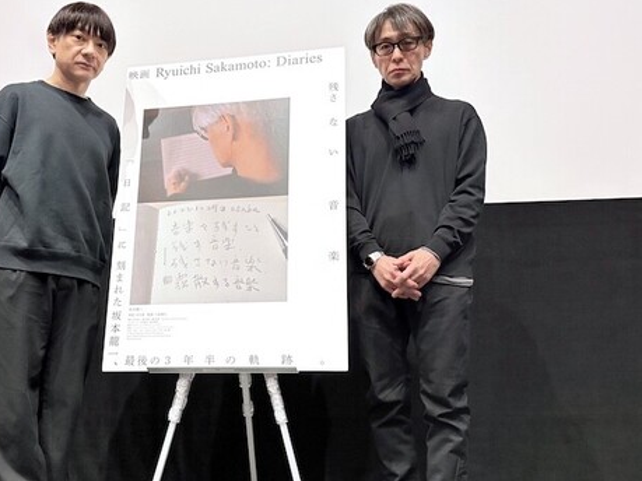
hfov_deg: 53.5
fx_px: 630
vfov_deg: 41.7
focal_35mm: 34
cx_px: 248
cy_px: 260
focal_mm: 5.96
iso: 320
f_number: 1.6
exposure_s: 1/59
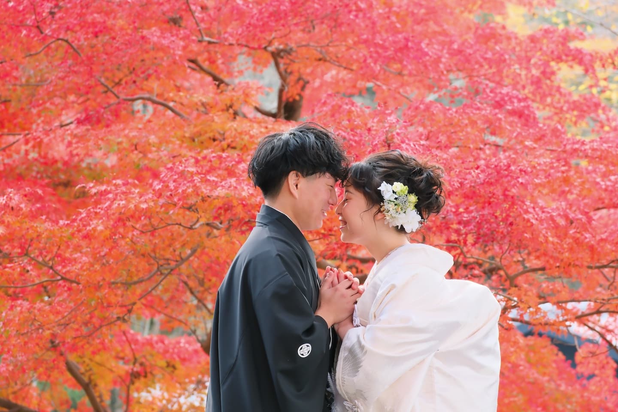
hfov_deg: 19.5
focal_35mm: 105
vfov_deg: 13.0
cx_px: 309
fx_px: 1802
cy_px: 206
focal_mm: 70
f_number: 5
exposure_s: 1/100
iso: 800
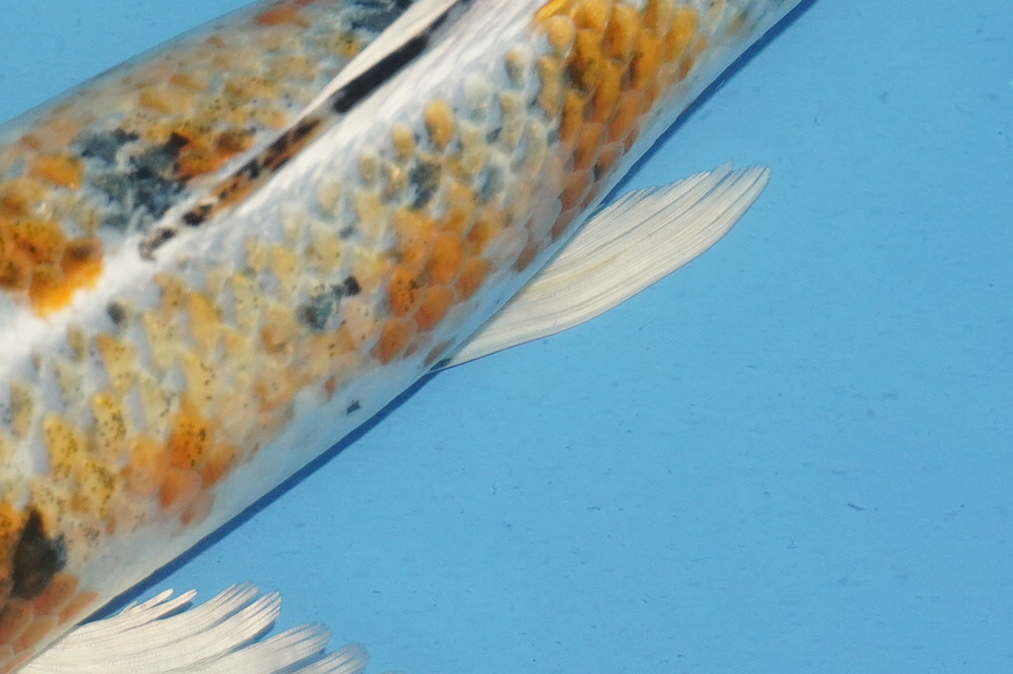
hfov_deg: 11.3
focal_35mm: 181
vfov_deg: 7.6
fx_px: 5103
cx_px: 538
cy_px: 188
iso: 1000
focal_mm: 41
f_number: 5
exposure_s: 1/160
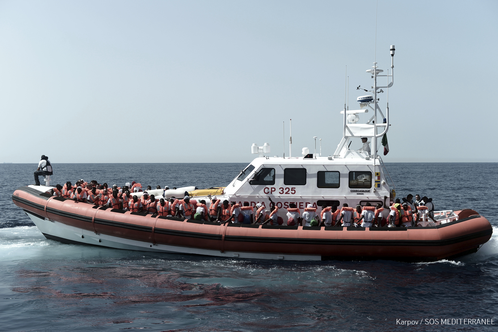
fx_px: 691
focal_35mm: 50
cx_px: 249
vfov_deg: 27.0
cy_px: 166
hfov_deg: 39.6
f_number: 4
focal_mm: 50
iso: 200
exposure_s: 1/2500
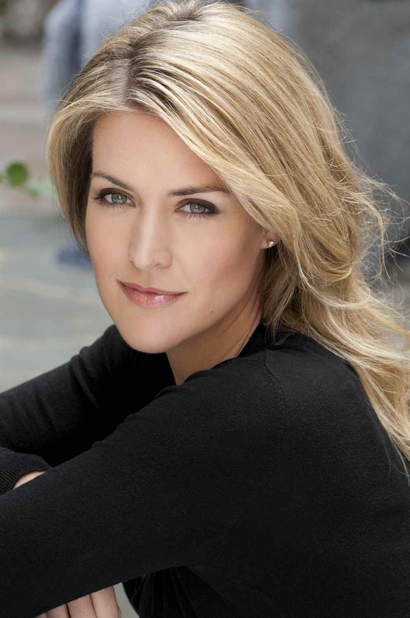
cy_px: 309
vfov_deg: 11.4
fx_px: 3083
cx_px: 205
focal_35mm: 180
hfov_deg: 7.6
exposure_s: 1/80
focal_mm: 120
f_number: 7.1
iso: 320
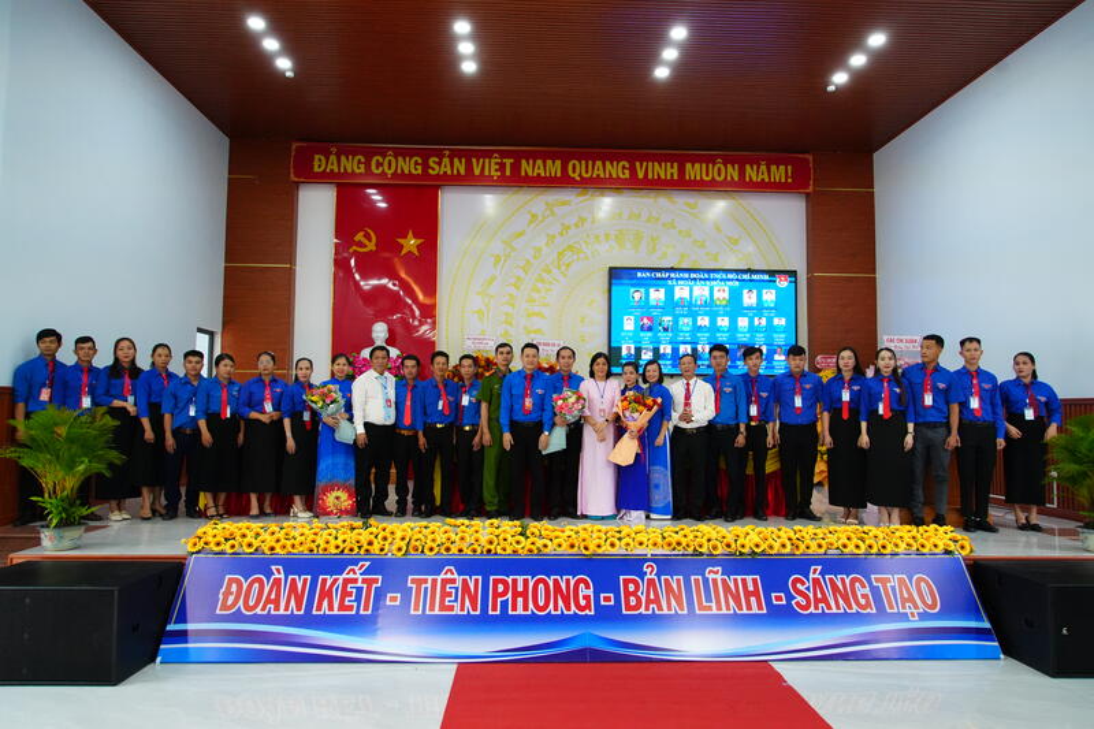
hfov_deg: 73.8
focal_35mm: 24
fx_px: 729
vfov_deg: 53.1
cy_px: 364
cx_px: 547
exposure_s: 1/160
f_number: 7.1
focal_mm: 24
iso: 6400
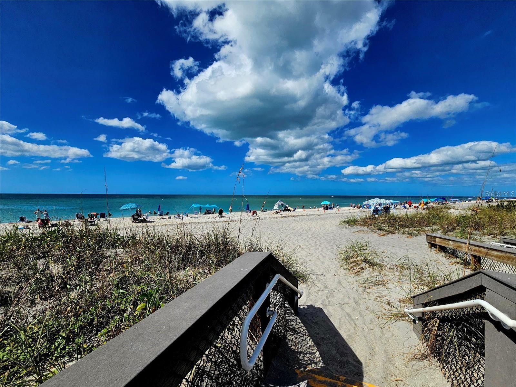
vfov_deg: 89.9
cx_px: 258
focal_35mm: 13
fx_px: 194
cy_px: 194
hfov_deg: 106.2
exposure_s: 1/10000
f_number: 2.2
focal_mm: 2.2
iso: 50
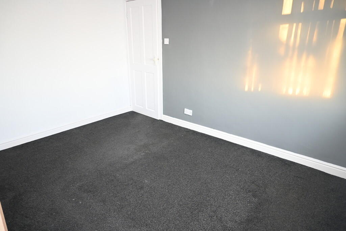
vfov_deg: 53.1
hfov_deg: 73.7
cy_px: 116
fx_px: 231
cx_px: 173
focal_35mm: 24
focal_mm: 16
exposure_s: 1/25
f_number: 3.5
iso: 1400
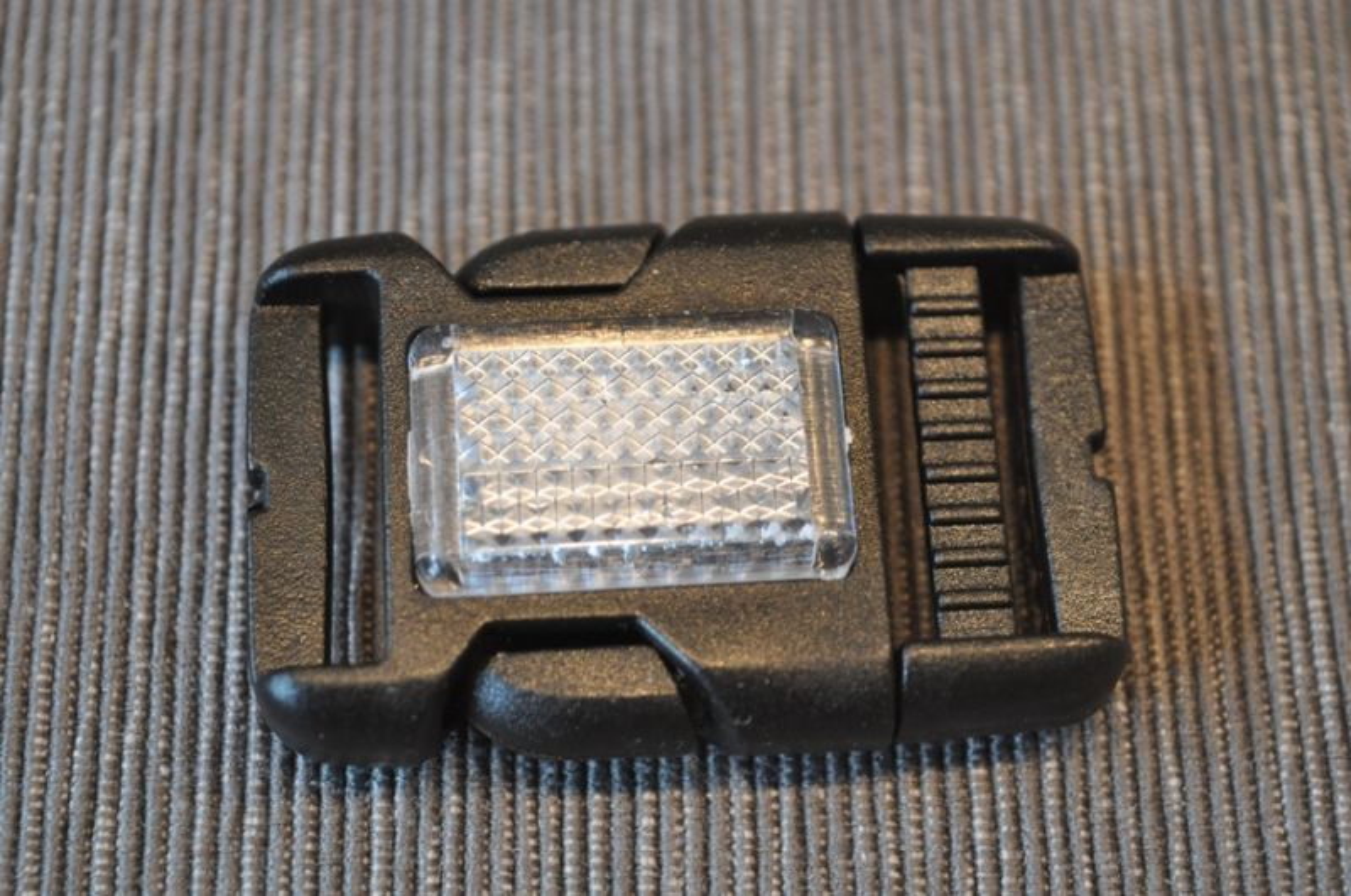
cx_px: 676
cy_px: 448
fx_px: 2923
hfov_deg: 26.0
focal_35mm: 78
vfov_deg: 17.4
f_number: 5.6
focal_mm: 52
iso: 1600
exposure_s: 1/30
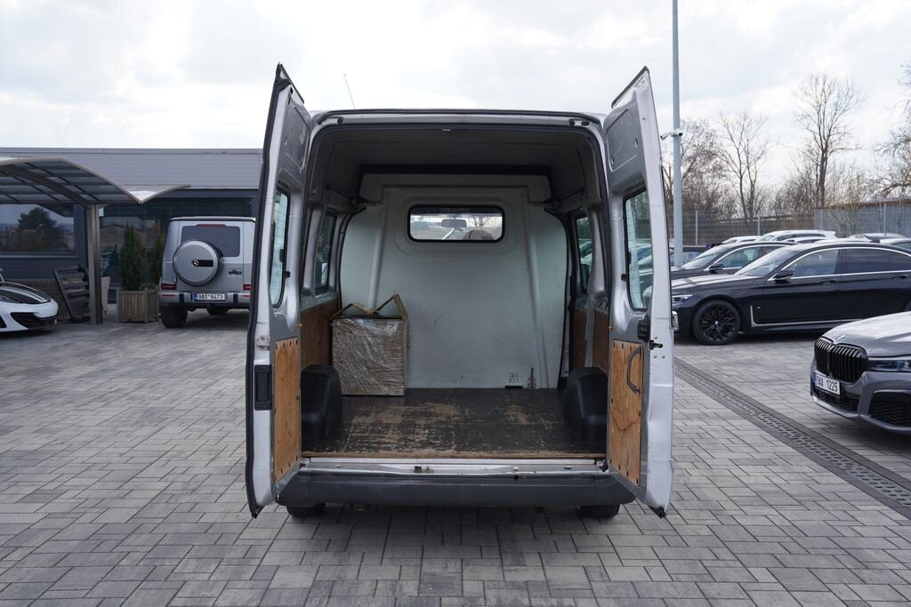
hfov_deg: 53.1
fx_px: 911
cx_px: 456
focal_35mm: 36
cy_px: 304
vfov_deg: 36.9
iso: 100
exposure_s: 1/200
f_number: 6.3
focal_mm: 36
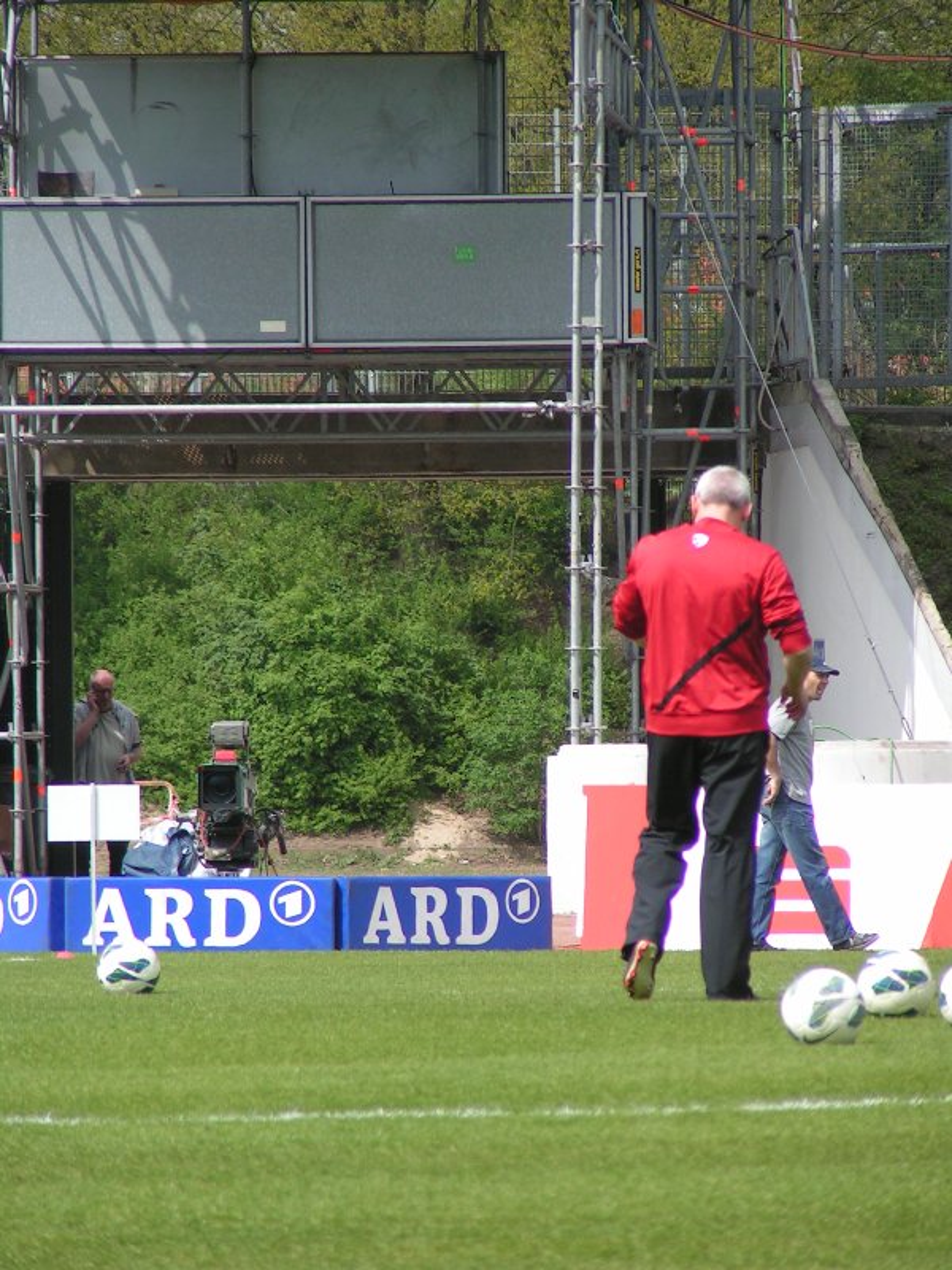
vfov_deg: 5.2
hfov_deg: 3.9
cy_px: 635
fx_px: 13934
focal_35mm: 380
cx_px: 476
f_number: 3.5
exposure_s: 1/640
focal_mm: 58
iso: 50
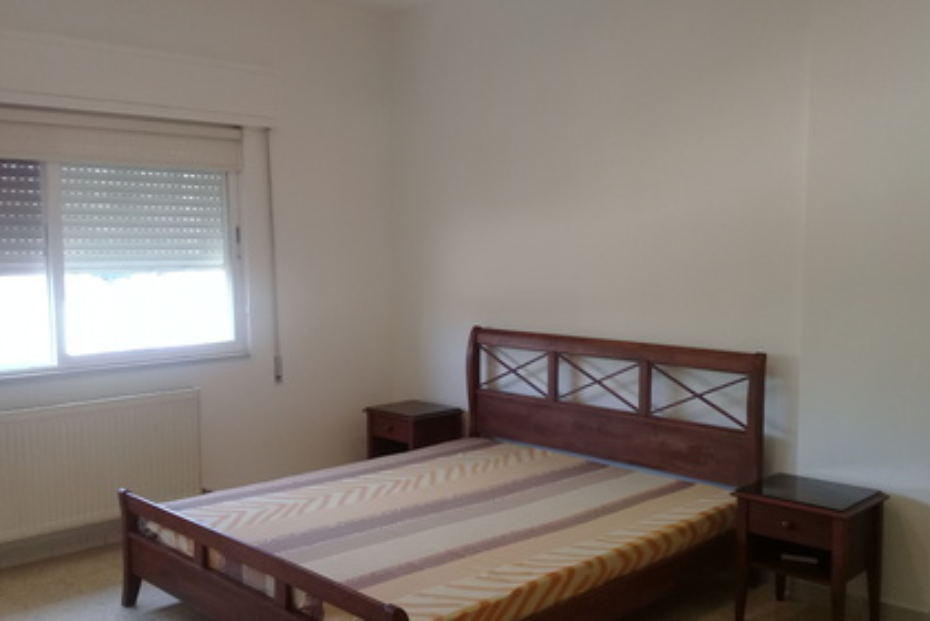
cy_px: 344
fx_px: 904
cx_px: 496
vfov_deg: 37.8
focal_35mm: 35
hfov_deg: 54.4
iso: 50
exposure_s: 1/50
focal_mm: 3.3
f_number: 2.2
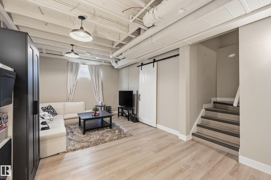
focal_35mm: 14
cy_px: 90
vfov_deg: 81.1
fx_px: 105
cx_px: 136
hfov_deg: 104.3
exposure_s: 1/4
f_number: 8
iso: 100
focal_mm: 14
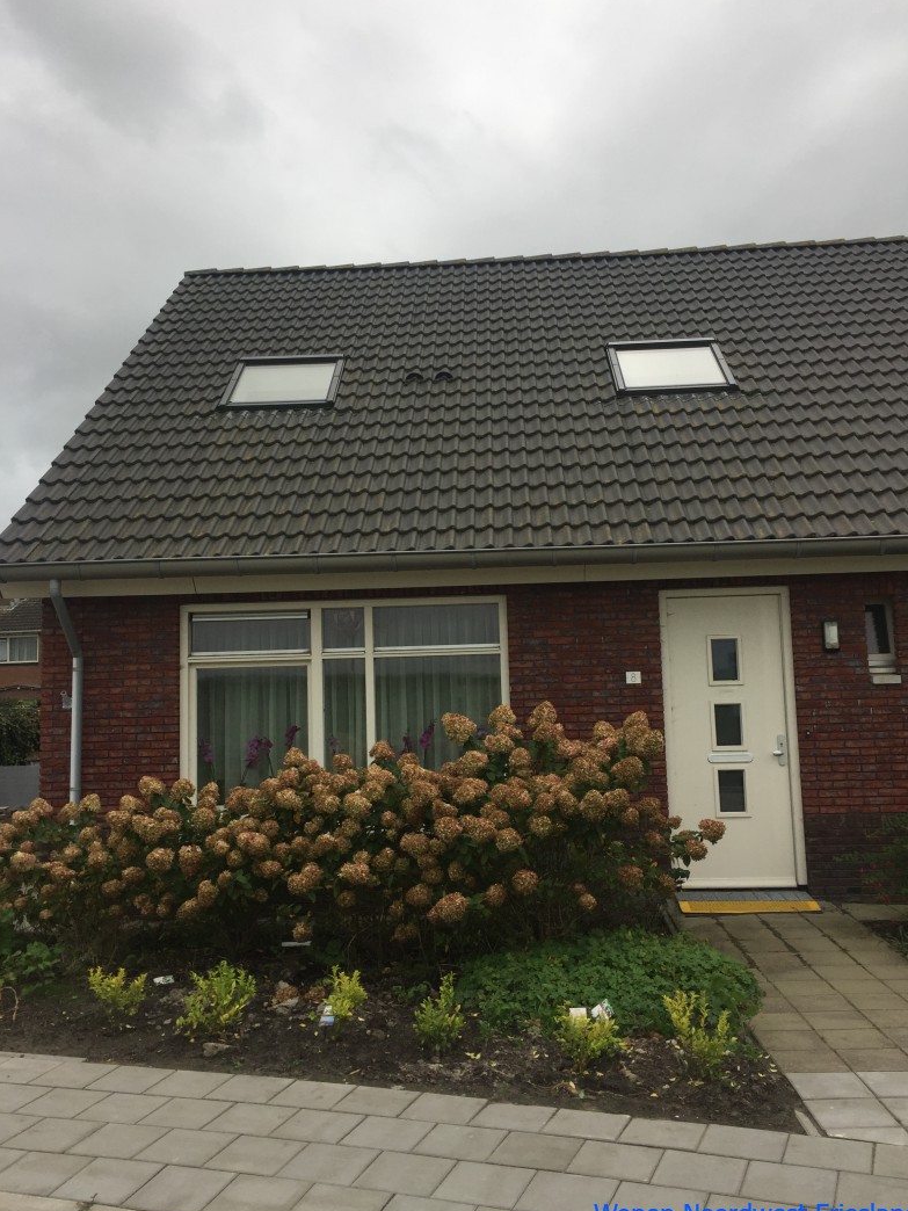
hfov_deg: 46.8
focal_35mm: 30
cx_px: 450
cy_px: 603
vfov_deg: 60.0
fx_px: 1049
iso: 32
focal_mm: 4.15
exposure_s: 1/444
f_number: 2.2
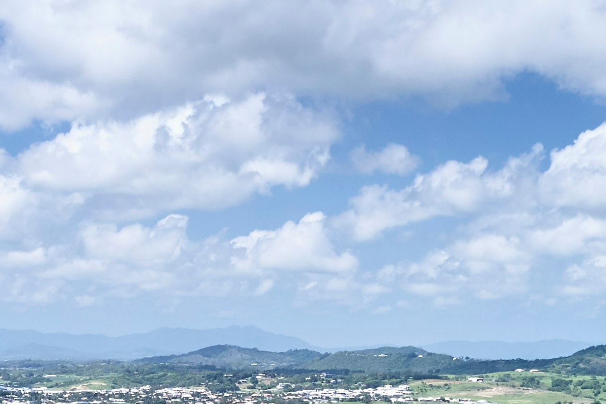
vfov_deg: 10.1
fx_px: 2087
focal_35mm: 124
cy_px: 829
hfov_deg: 16.5
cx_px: 268
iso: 100
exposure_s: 1/200
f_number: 4.5
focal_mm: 10.3
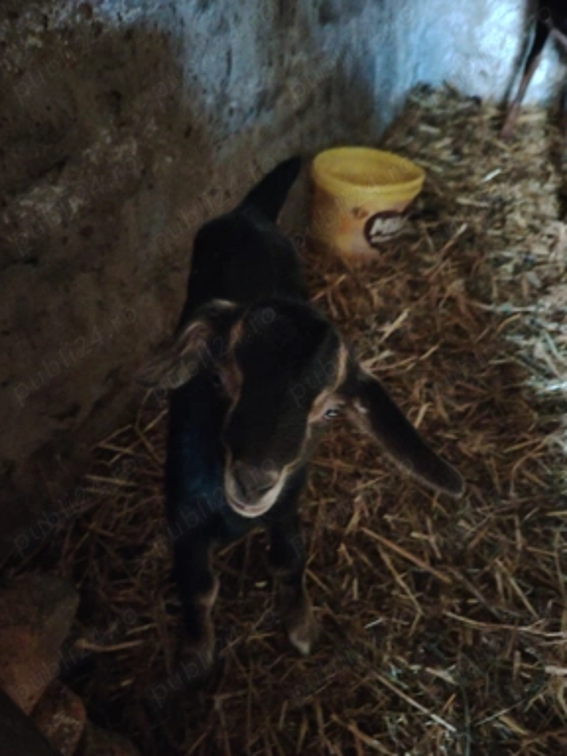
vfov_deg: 69.4
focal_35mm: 25
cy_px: 386
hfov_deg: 54.9
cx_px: 282
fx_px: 546
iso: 17920
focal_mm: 5.25
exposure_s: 1/15.2
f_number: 1.75
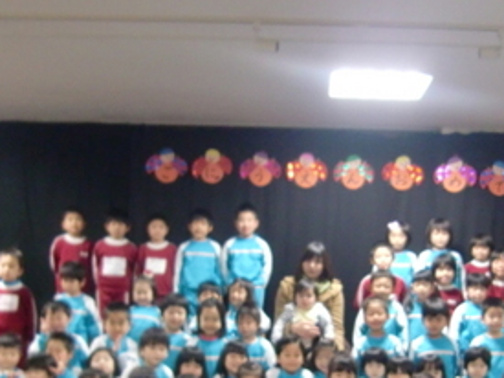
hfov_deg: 33.1
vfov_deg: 24.5
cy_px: 335
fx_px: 844
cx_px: 316
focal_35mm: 58
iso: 400
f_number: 2.6
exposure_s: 1/60
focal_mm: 4.9
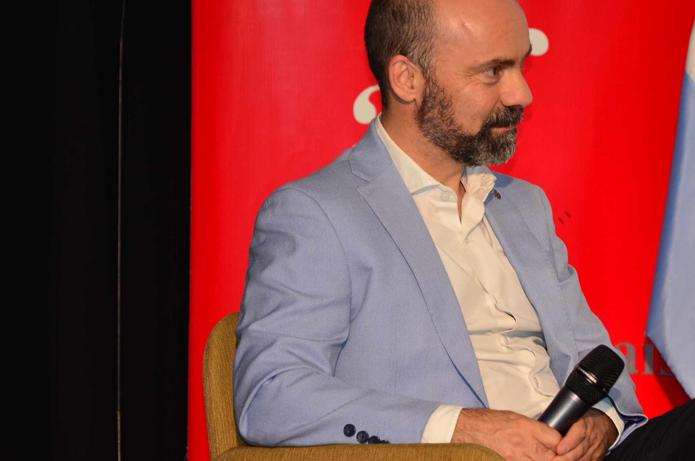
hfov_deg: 10.6
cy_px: 198
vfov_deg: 7.1
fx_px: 3731
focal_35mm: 194
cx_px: 417
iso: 640
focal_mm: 105
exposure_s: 1/60
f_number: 5.6
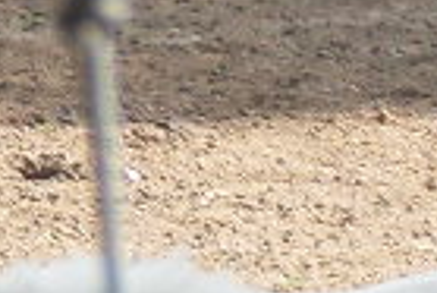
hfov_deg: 2.4
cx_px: -424
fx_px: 10596
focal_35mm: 872
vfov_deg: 1.6
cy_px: 158
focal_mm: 18.9
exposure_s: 1/125
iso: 80
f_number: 5.2
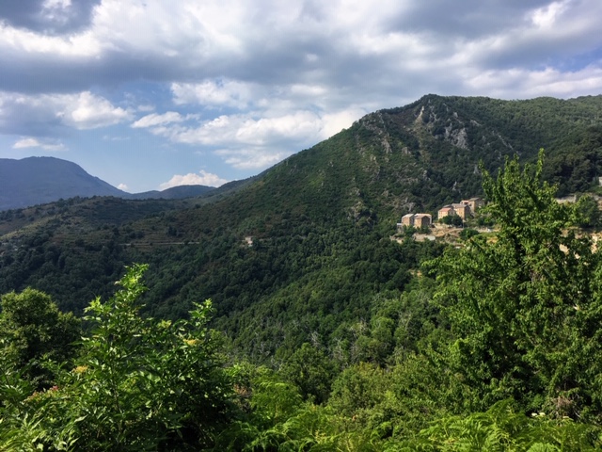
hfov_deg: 61.7
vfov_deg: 48.2
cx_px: 301
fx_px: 504
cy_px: 226
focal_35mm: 29
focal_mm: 4.15
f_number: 2.2
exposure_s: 1/1603
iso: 25
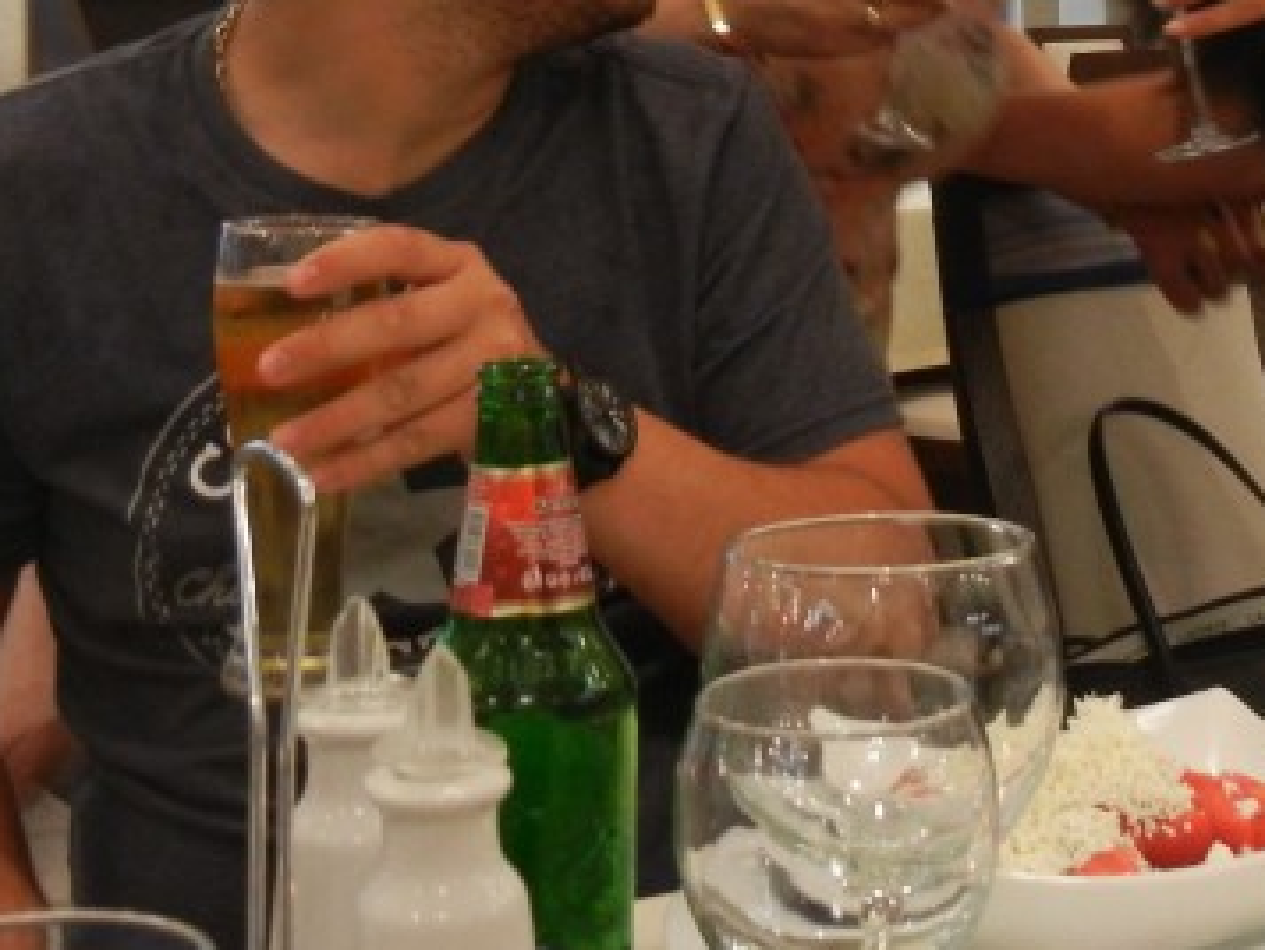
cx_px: 921
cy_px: -174
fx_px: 3144
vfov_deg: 16.5
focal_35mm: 86
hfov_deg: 22.6
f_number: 3.5
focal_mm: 5.4
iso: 400
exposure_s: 1/7.1
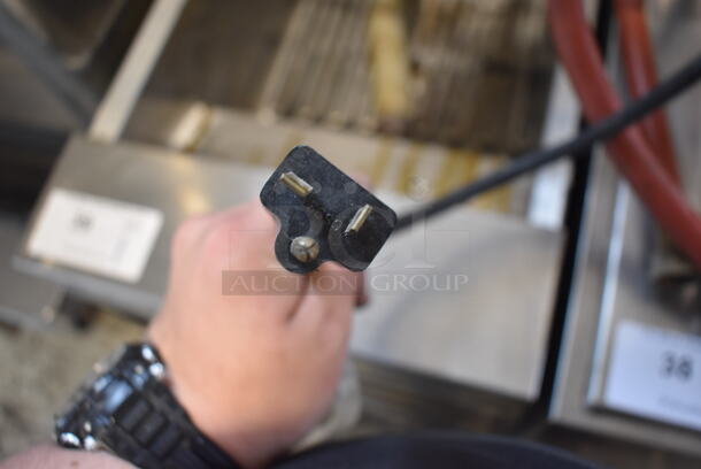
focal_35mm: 32
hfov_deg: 59.4
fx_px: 614
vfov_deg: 41.8
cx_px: 350
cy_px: 234
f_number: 4
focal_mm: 21
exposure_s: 1/60
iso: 1250
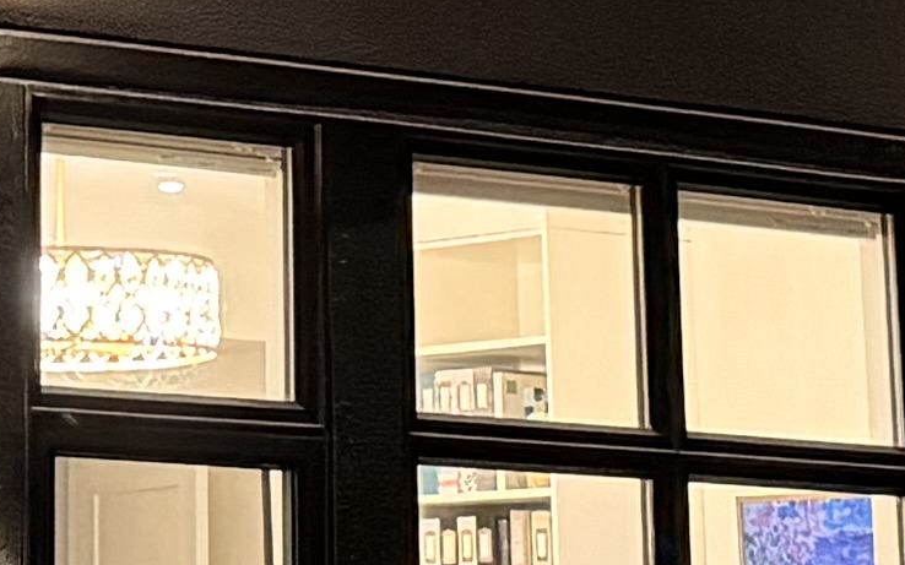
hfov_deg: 10.5
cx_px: -9
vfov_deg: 6.4
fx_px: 4858
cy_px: -741
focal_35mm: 197
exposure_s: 1/30
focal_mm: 6.76
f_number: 1.78
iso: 800
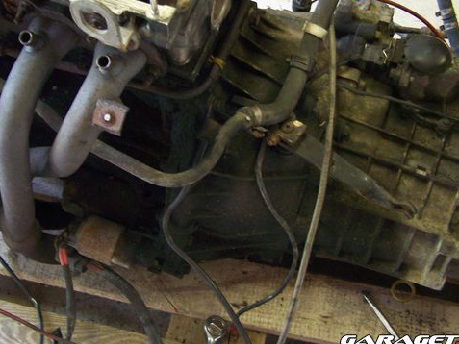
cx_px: 197
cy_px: 119
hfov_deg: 37.4
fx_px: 676
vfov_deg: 28.4
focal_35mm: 51
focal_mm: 6.3
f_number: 2.8
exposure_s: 1/8
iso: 160
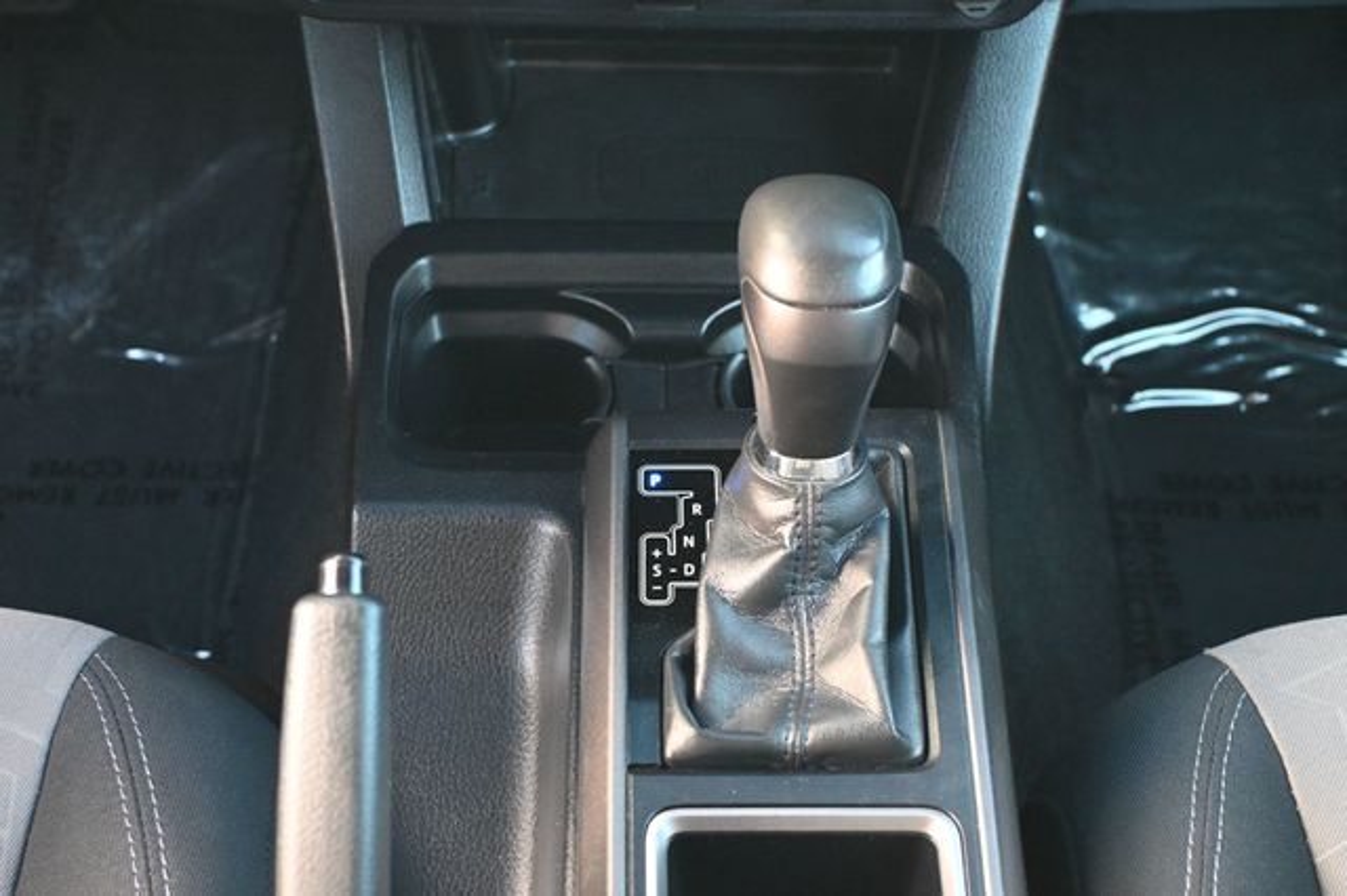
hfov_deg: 38.9
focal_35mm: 51
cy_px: 448
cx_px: 674
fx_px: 1907
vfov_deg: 26.5
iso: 3200
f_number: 5
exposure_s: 1/60
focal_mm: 34
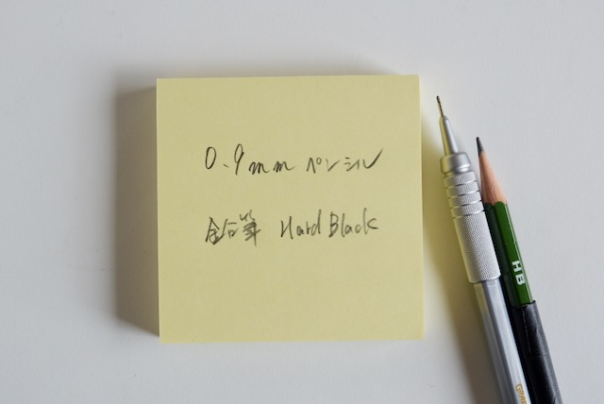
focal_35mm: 47
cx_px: 302
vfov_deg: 28.7
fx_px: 789
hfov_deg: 41.9
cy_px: 202
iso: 200
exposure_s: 1/30
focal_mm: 31
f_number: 8
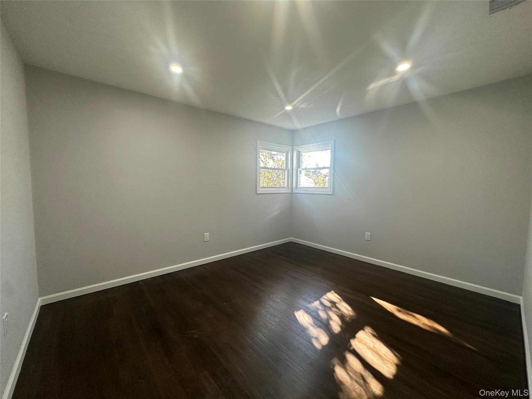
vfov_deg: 85.7
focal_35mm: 14
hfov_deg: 102.1
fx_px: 215
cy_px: 200
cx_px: 266
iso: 160
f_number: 2.2
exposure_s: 1/99
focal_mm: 2.22
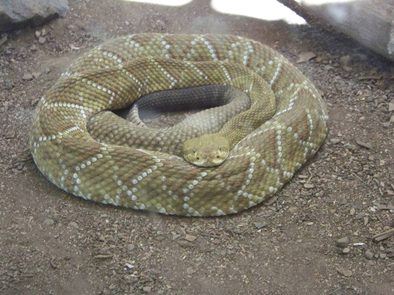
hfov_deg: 20.4
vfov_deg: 15.4
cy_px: 148
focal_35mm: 96
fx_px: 1093
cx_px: 197
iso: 400
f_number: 3.2
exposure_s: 1/30
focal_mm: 16.2
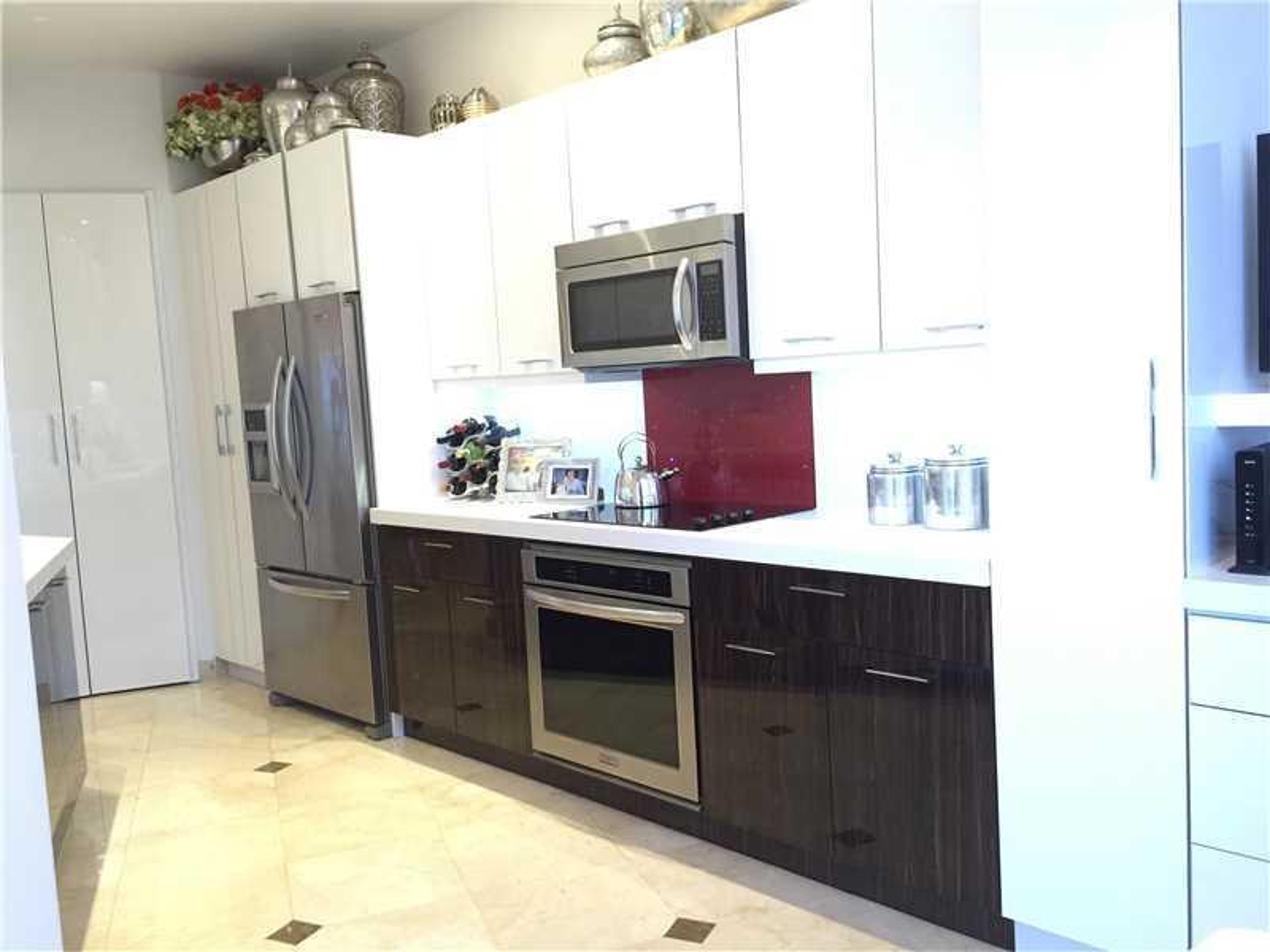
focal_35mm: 29
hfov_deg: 61.7
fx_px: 1064
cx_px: 635
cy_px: 476
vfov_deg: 48.2
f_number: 2.2
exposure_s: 1/15
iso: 100
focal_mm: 4.15
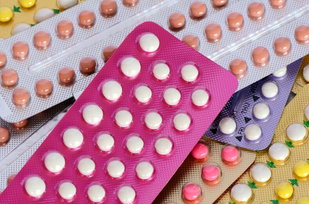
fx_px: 1349
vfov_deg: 8.7
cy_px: 102
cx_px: 154
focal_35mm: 158
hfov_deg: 13.1
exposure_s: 1/2
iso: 200
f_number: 13
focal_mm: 105
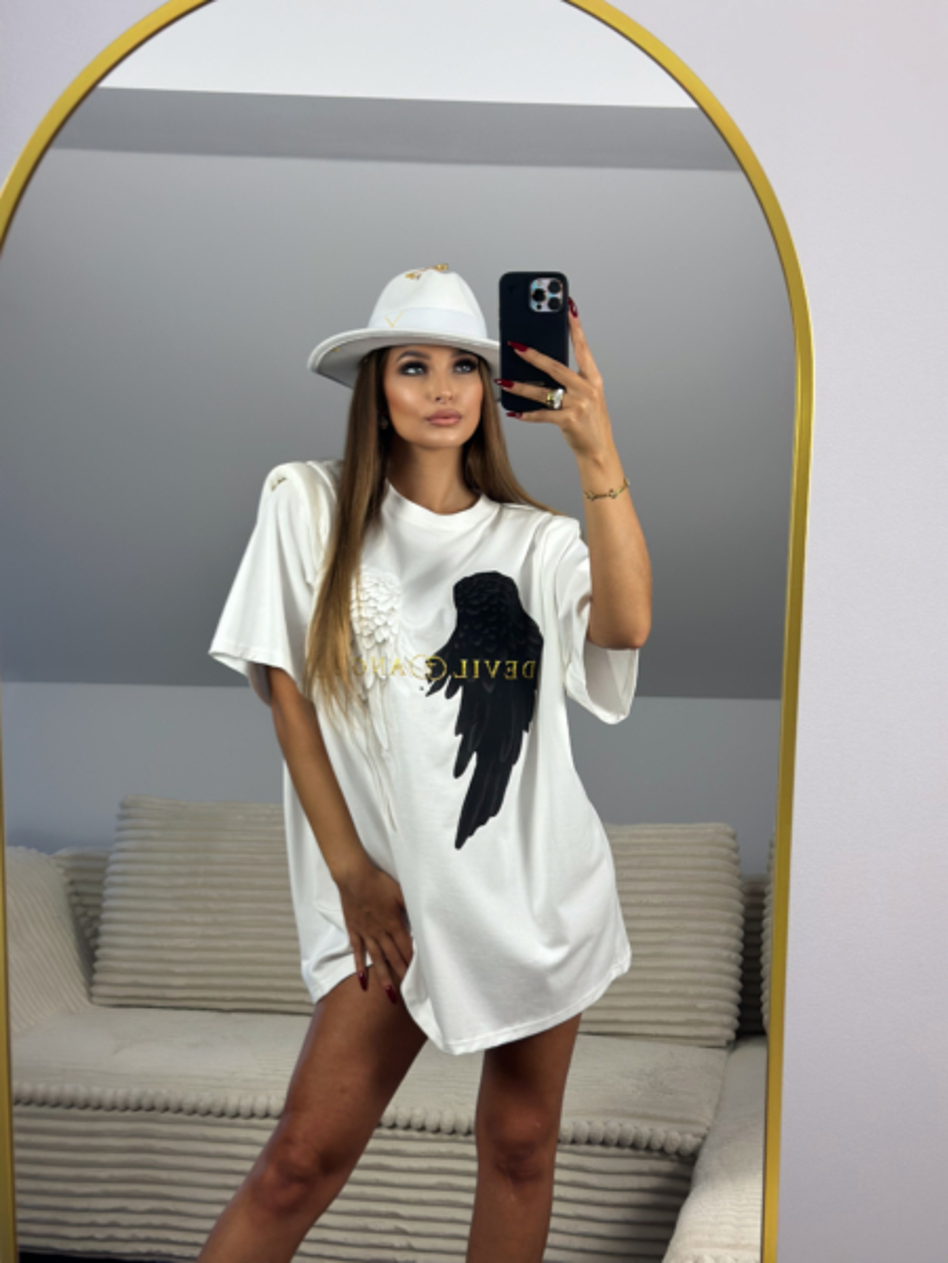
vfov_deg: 39.7
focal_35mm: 48
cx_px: 474
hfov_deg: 30.3
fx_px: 1753
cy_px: 632
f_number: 1.78
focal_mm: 6.86
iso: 100
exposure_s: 1/123
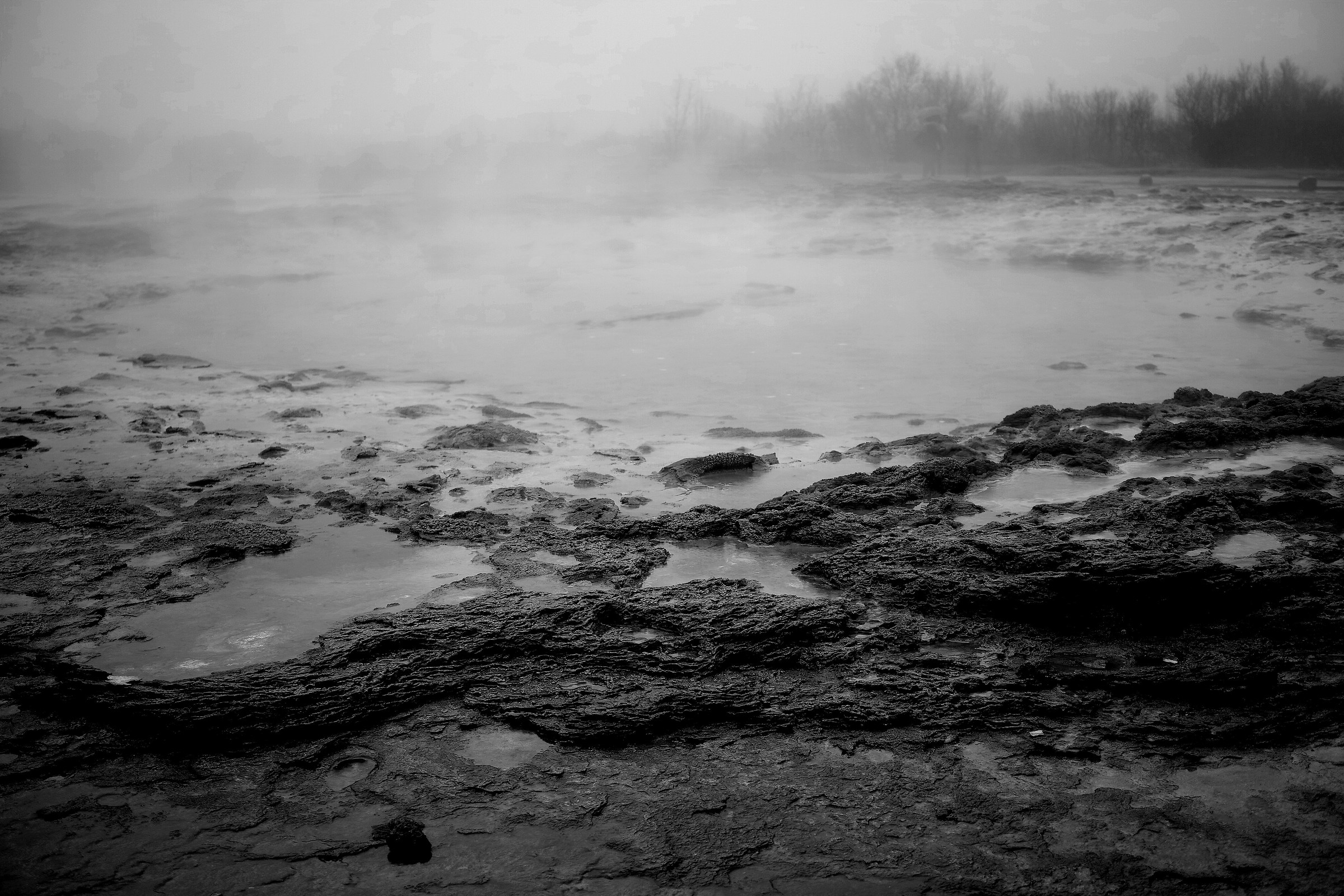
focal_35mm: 45
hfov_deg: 43.6
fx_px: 1680
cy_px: 448
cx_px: 672
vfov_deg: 29.9
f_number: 2.8
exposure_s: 1/10
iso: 100
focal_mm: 30
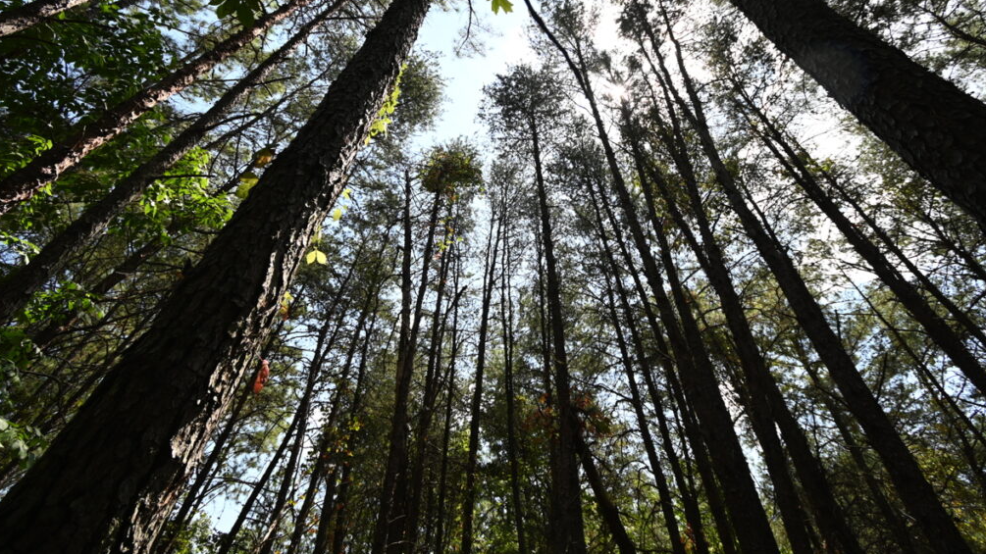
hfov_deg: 99.4
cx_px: 491
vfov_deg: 66.5
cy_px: 226
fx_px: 418
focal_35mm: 16
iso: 100
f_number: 5.6
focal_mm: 10
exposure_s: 1/250
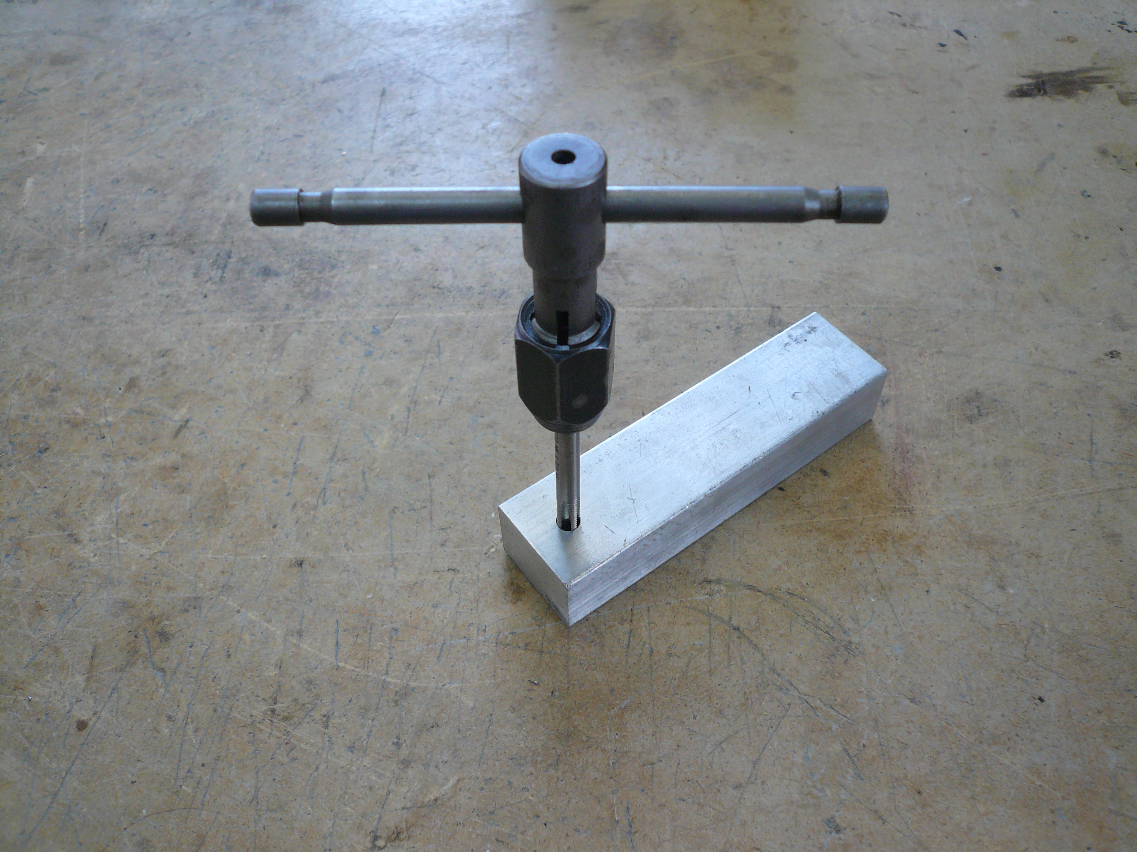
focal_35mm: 30
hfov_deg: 60.0
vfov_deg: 46.8
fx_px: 985
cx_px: 568
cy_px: 426
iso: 100
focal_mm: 4.9
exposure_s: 1/40
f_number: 2.9
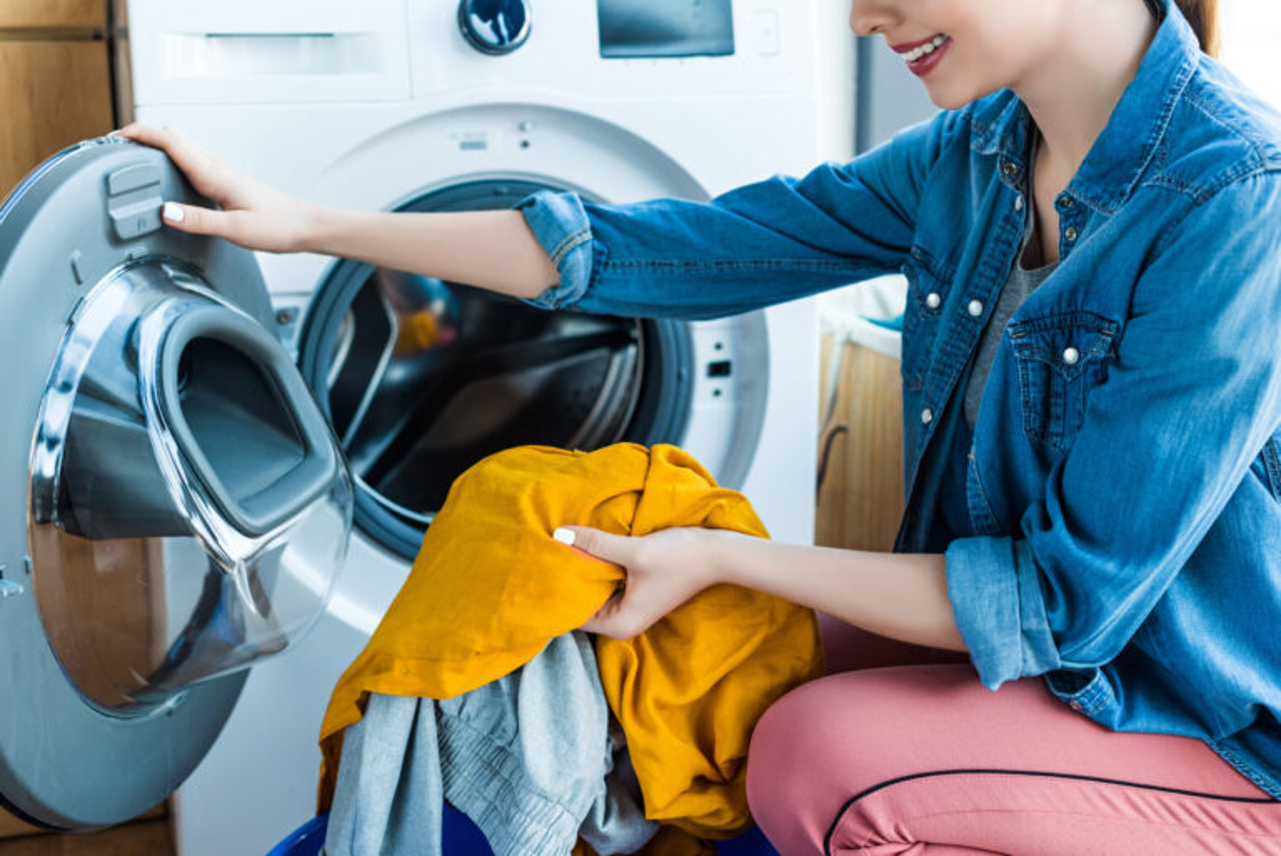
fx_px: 1780
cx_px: 640
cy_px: 428
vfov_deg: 27.0
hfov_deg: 39.6
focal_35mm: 50
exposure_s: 1/160
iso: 400
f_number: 3.2
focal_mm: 50
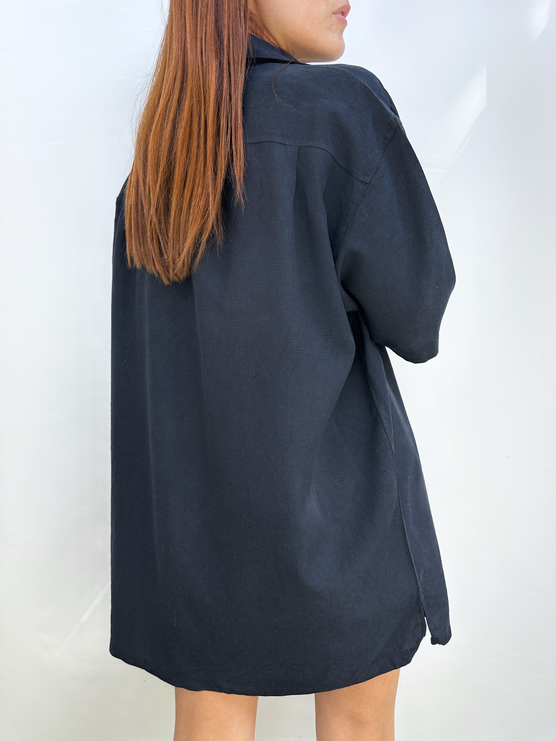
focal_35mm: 24
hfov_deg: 56.8
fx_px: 514
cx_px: 278
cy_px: 370
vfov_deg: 71.6
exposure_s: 1/250
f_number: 1.78
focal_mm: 6.86
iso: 80
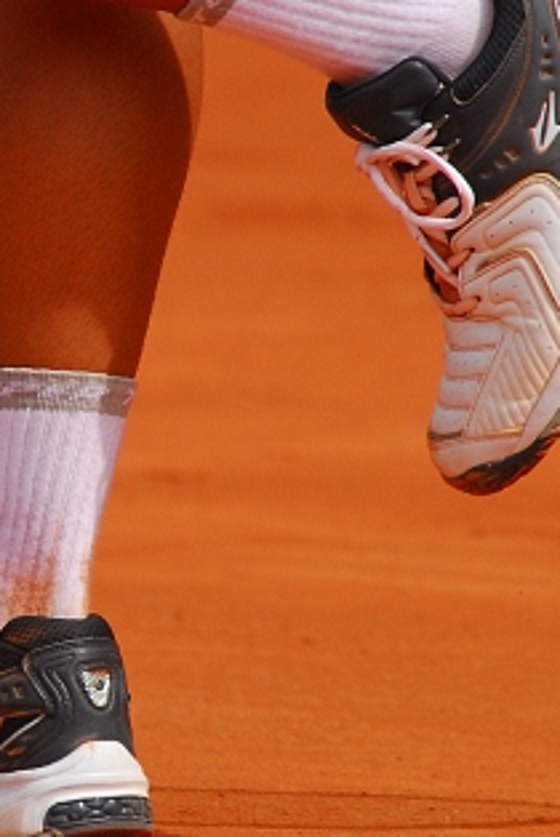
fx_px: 19905
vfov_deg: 2.4
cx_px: 232
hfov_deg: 1.6
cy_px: 332
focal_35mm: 855
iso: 320
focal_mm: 280
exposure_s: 1/1250
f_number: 5.6
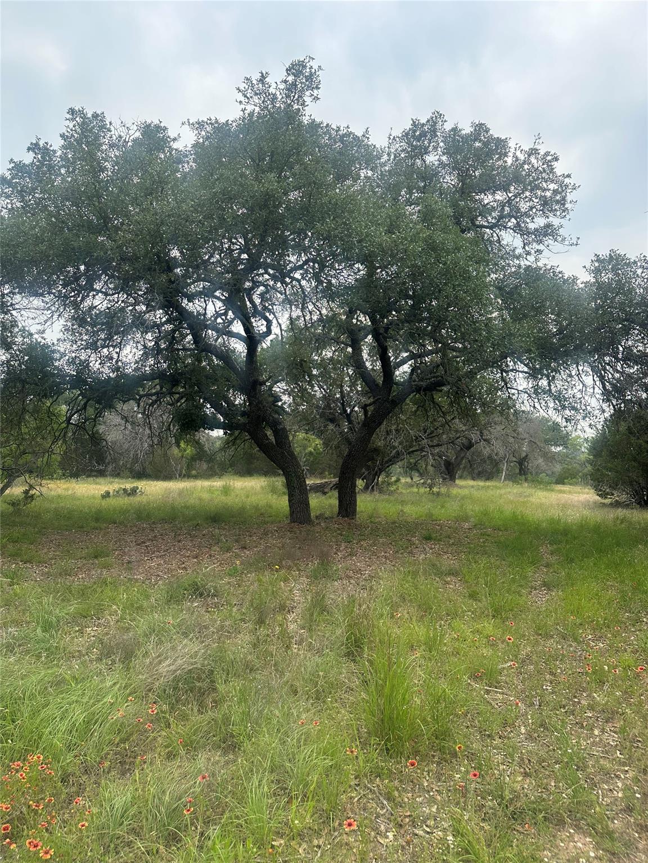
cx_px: 324
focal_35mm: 24
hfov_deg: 56.8
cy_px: 432
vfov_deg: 71.6
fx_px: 599
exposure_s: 1/1664
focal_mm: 6.86
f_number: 1.78
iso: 80
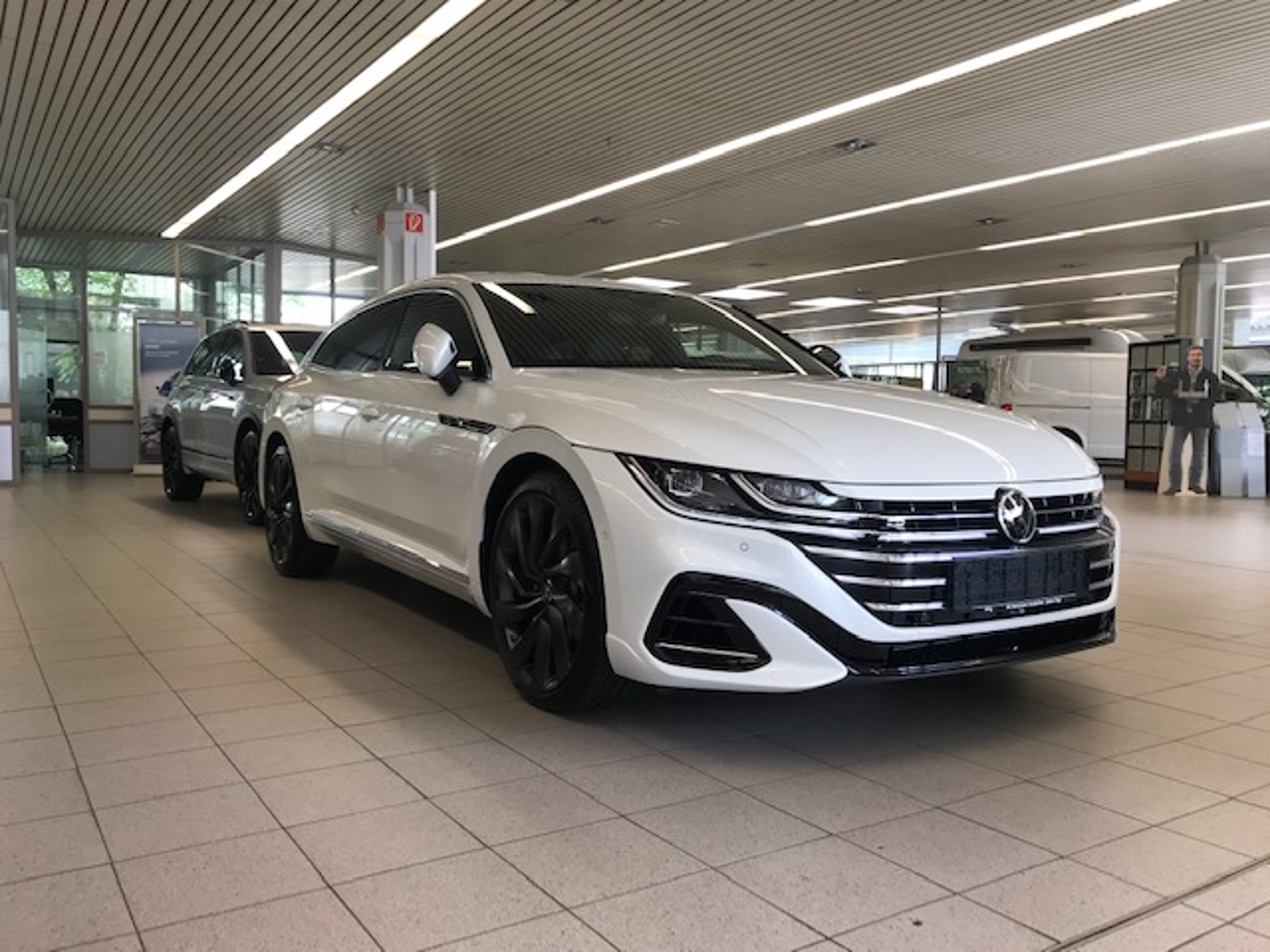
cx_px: 635
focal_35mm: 28
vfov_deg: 49.7
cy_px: 476
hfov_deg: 63.4
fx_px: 1027
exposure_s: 1/50
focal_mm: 3.99
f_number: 1.8
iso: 32
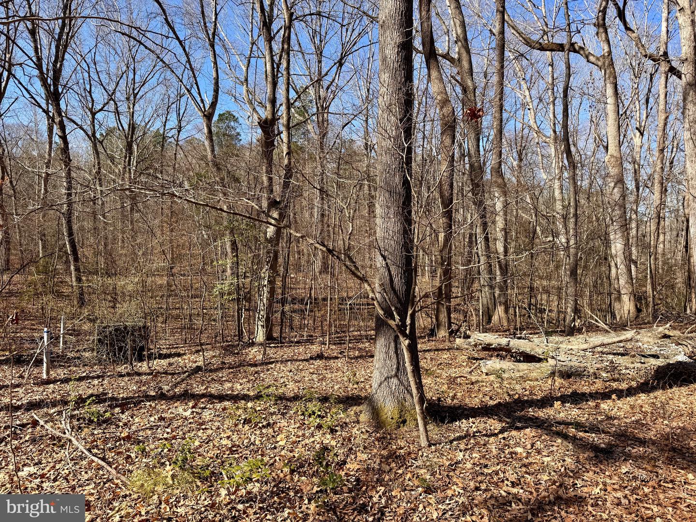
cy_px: 261
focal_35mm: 24
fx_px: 483
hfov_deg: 71.6
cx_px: 348
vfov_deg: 56.8
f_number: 1.78
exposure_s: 1/2331
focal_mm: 6.76
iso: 80
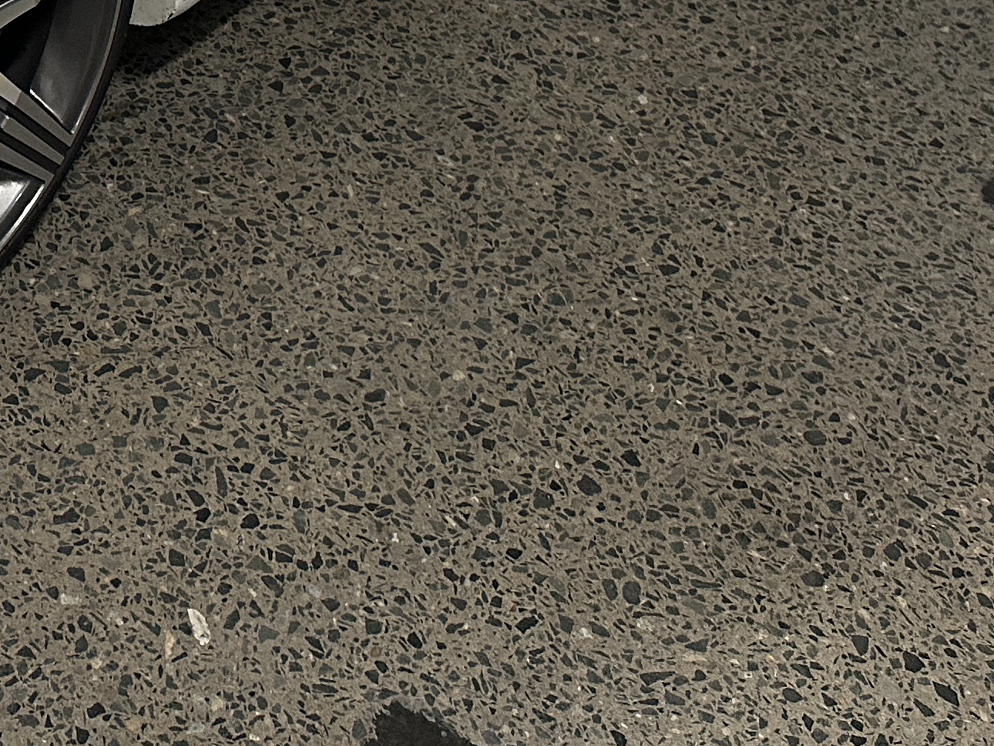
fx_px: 2154
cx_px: -123
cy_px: -417
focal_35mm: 75
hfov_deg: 24.1
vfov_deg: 17.4
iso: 200
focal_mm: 6.86
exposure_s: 1/100
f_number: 1.78
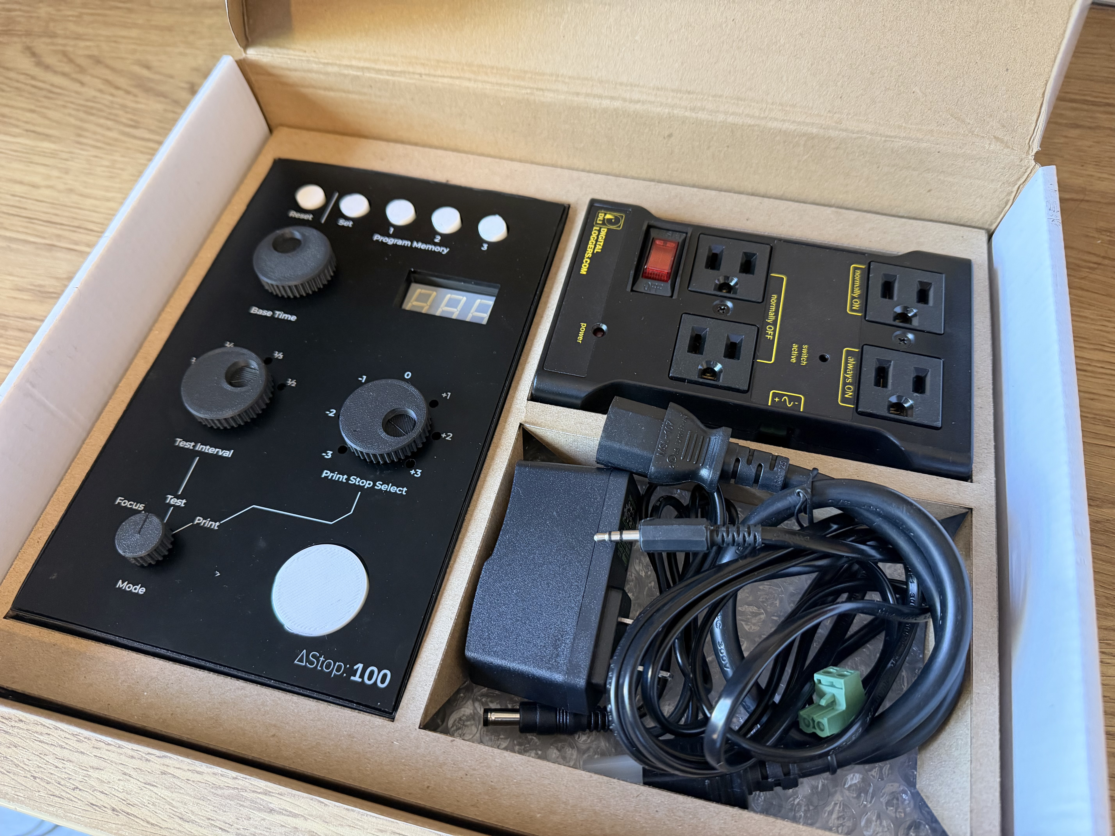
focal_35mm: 24
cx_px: 558
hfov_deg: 71.6
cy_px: 418
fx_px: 773
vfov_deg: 56.8
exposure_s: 1/60
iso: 500
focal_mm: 6.76
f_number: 1.78
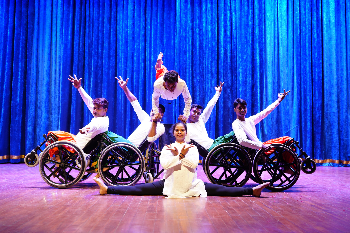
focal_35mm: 35
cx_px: 175
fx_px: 340
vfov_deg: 37.9
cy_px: 116
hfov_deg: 54.4
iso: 500
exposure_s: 1/160
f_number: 2
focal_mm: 35
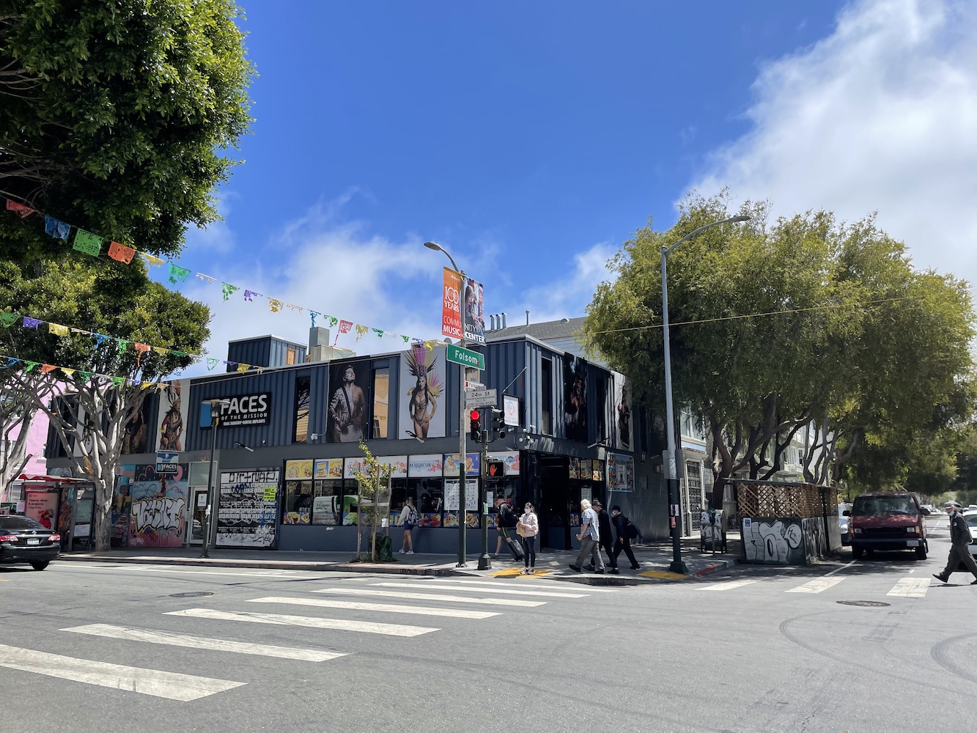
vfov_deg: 53.1
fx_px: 734
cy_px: 366
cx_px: 488
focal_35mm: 26
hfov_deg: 67.3
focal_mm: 4.2
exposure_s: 1/3205
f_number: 1.6
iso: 32
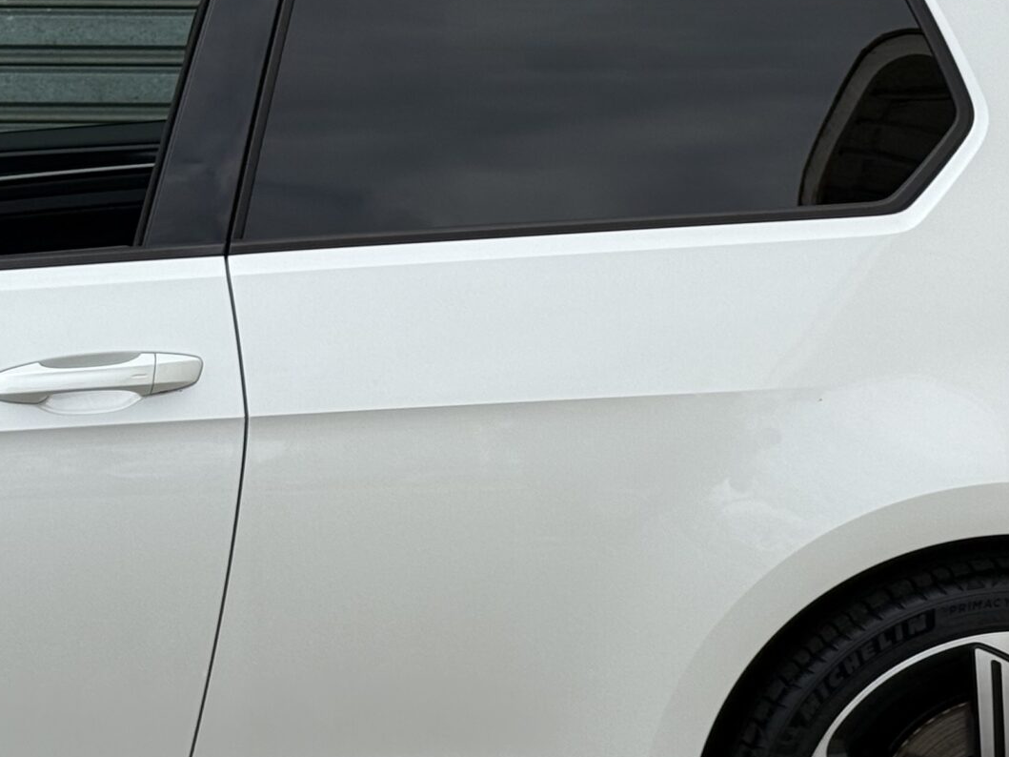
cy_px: 352
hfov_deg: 17.0
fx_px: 3381
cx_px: 617
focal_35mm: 116
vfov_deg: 12.8
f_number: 1.78
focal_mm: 6.76
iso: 64
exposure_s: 1/1608
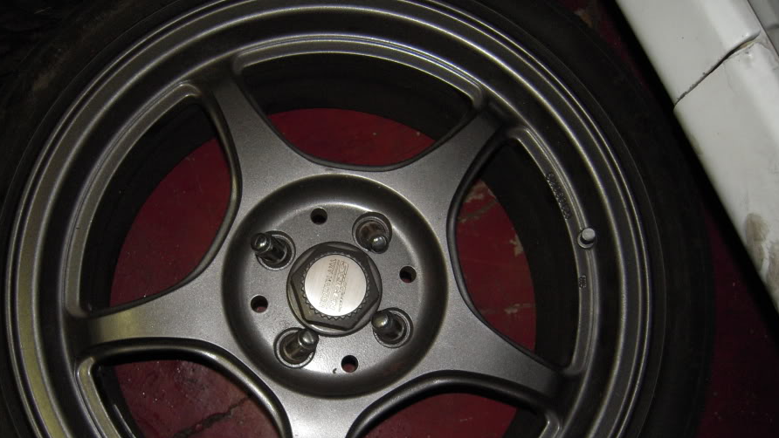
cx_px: 341
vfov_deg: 33.4
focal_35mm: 35
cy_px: 293
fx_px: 723
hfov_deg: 56.5
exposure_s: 1/25
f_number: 2.7
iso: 250
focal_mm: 5
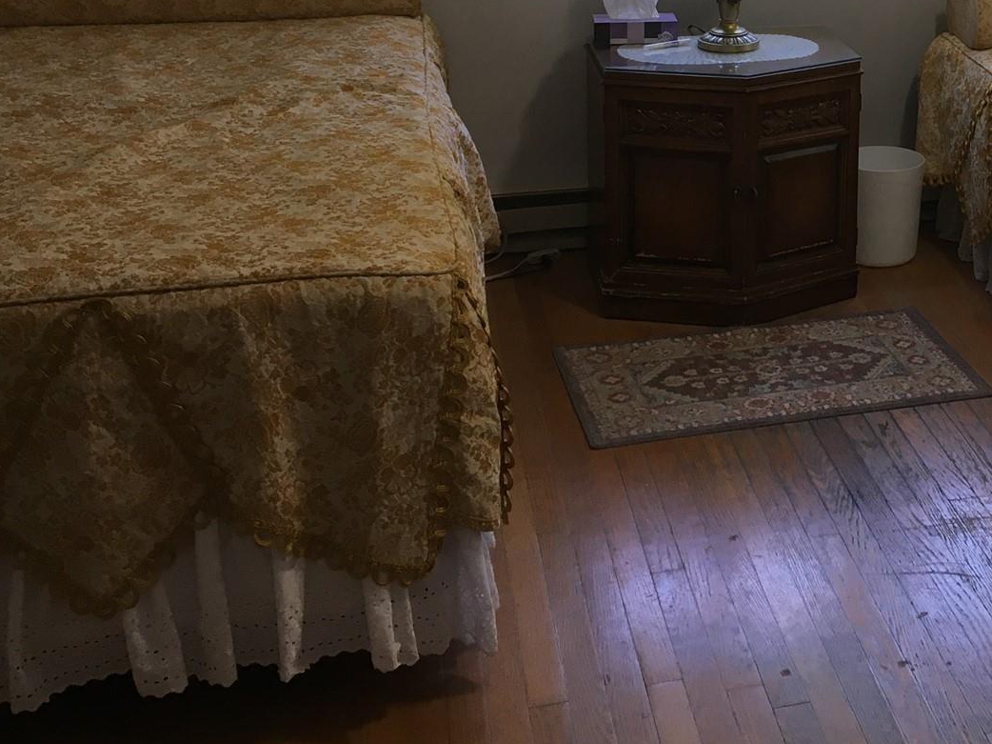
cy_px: 47
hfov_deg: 31.8
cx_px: 940
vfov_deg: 24.7
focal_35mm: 57
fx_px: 1633
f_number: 2.2
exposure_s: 1/30
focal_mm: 4.15
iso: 50
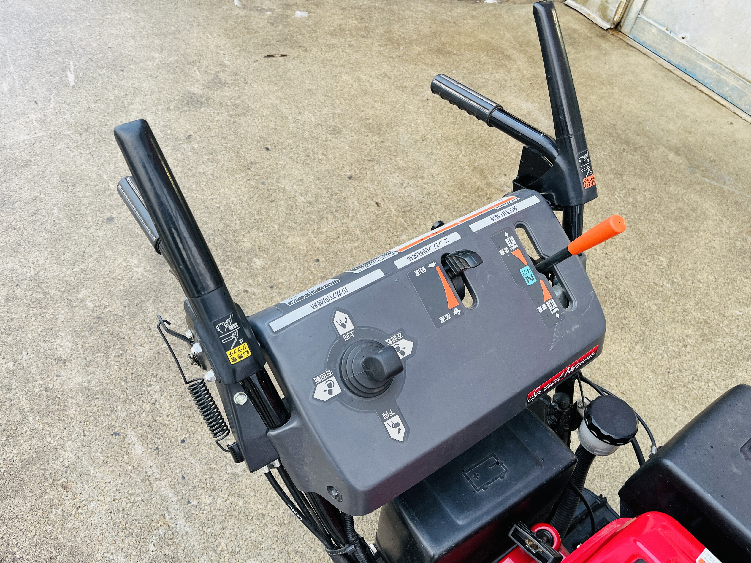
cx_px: 376
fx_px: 564
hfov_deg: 67.3
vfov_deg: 53.1
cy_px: 282
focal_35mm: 26
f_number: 1.6
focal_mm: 5.1
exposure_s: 1/106
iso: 125
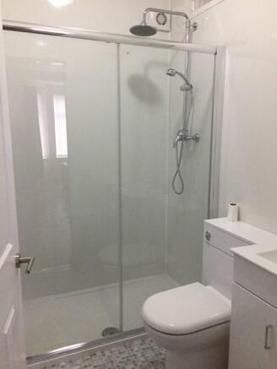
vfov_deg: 61.6
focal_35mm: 29
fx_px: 309
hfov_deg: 48.2
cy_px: 184
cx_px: 138
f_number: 2.2
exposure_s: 1/33
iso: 250
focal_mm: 4.15
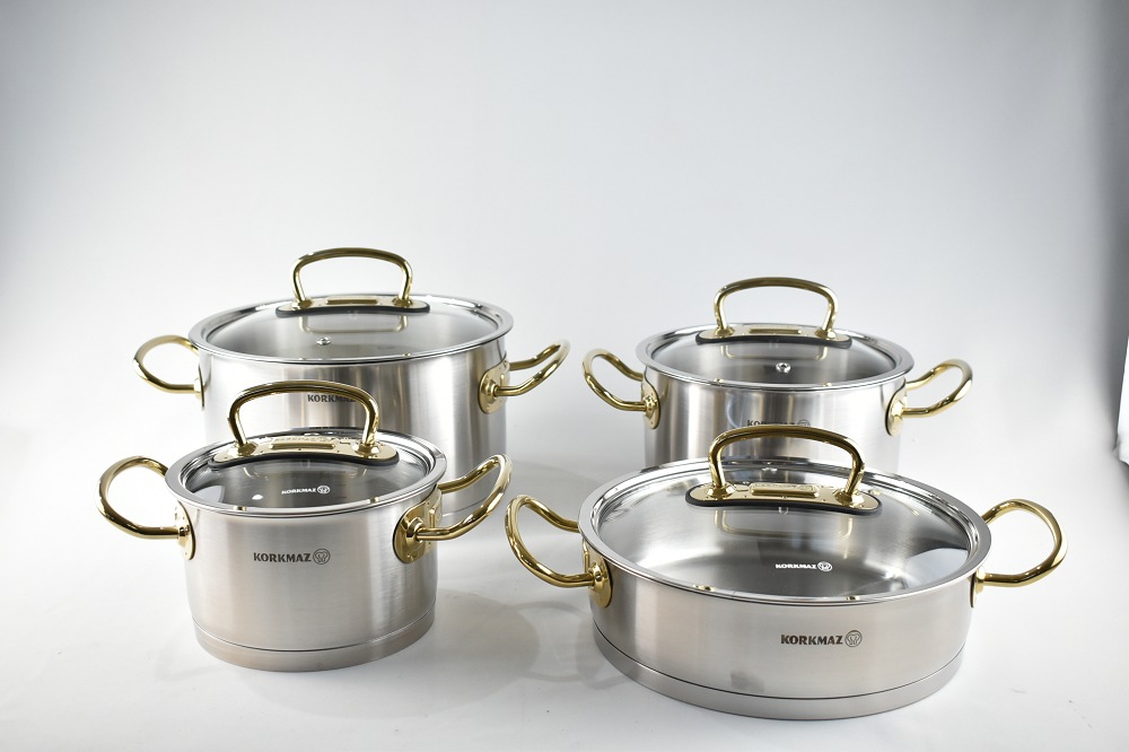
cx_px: 564
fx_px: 1364
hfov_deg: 45.0
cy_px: 376
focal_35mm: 44
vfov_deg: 30.8
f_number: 5
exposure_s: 1/125
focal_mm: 29
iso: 800
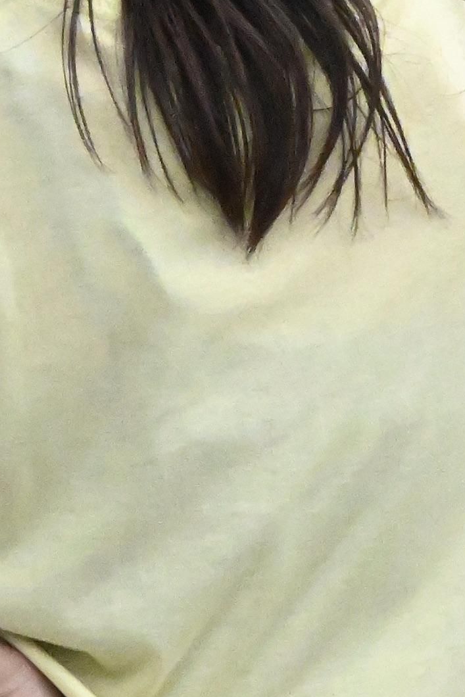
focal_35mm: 197
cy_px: 82
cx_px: 147
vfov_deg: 10.4
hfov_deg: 7.0
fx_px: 3815
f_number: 22
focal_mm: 50
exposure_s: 1/2000
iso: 12800
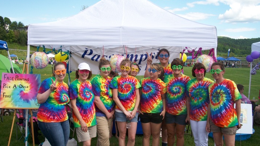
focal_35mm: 39
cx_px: 131
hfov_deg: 51.6
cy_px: 80
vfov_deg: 30.4
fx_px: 269
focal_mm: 6.3
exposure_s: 1/200
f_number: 5.6
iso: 80
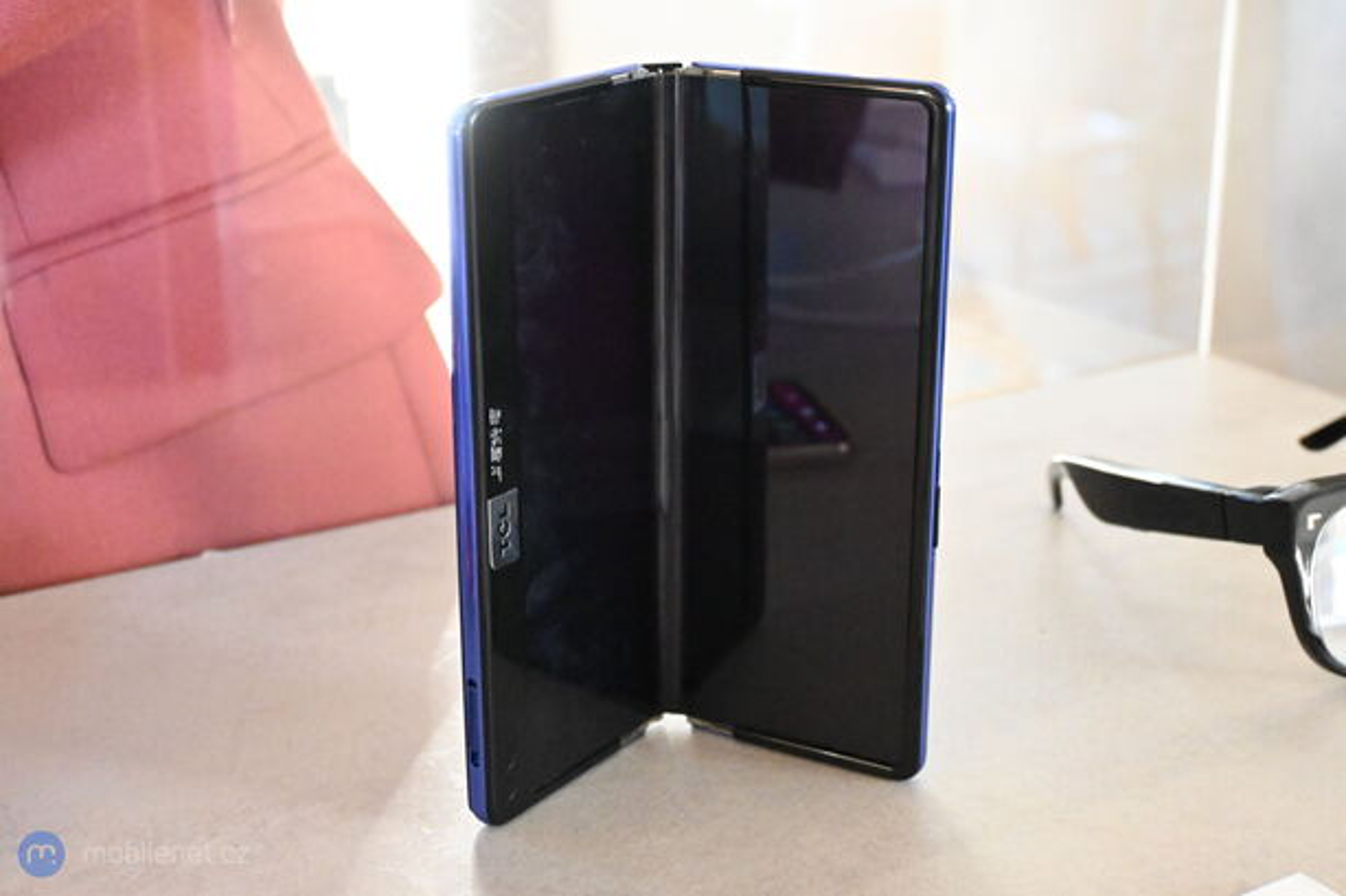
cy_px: 448
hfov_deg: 38.9
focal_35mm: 51
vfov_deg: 26.5
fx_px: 1906
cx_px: 673
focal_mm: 34
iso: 12800
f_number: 5
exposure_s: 1/50
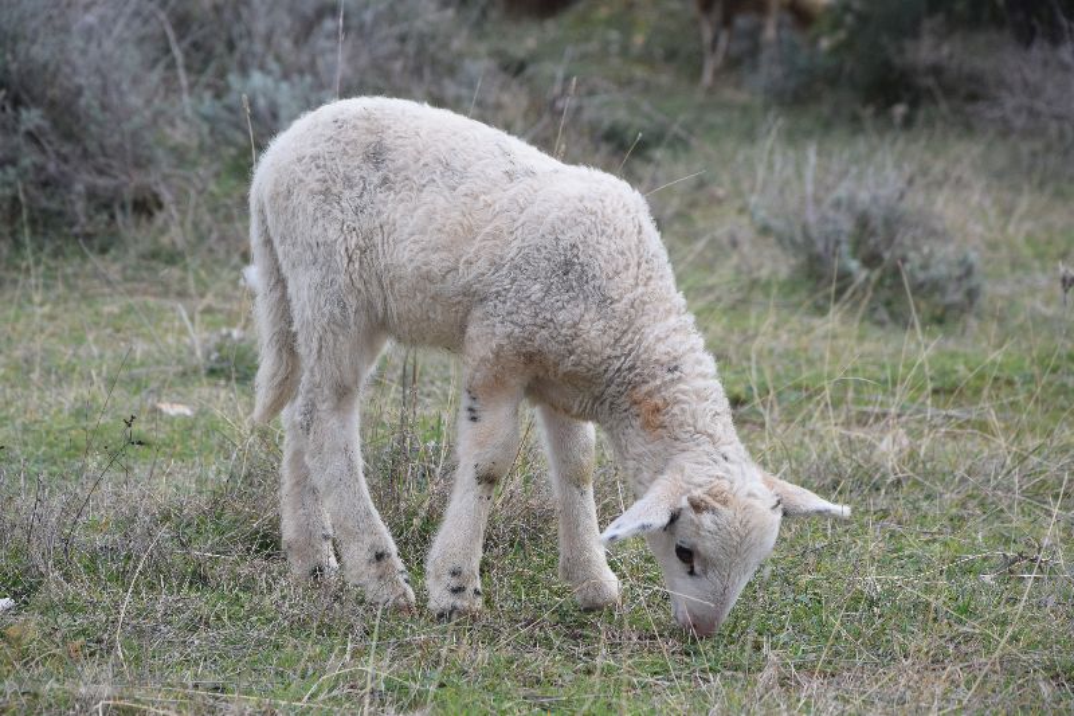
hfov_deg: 13.0
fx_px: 4697
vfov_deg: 8.7
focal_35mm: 158
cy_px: 358
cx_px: 537
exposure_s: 1/250
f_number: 8
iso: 400
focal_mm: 105
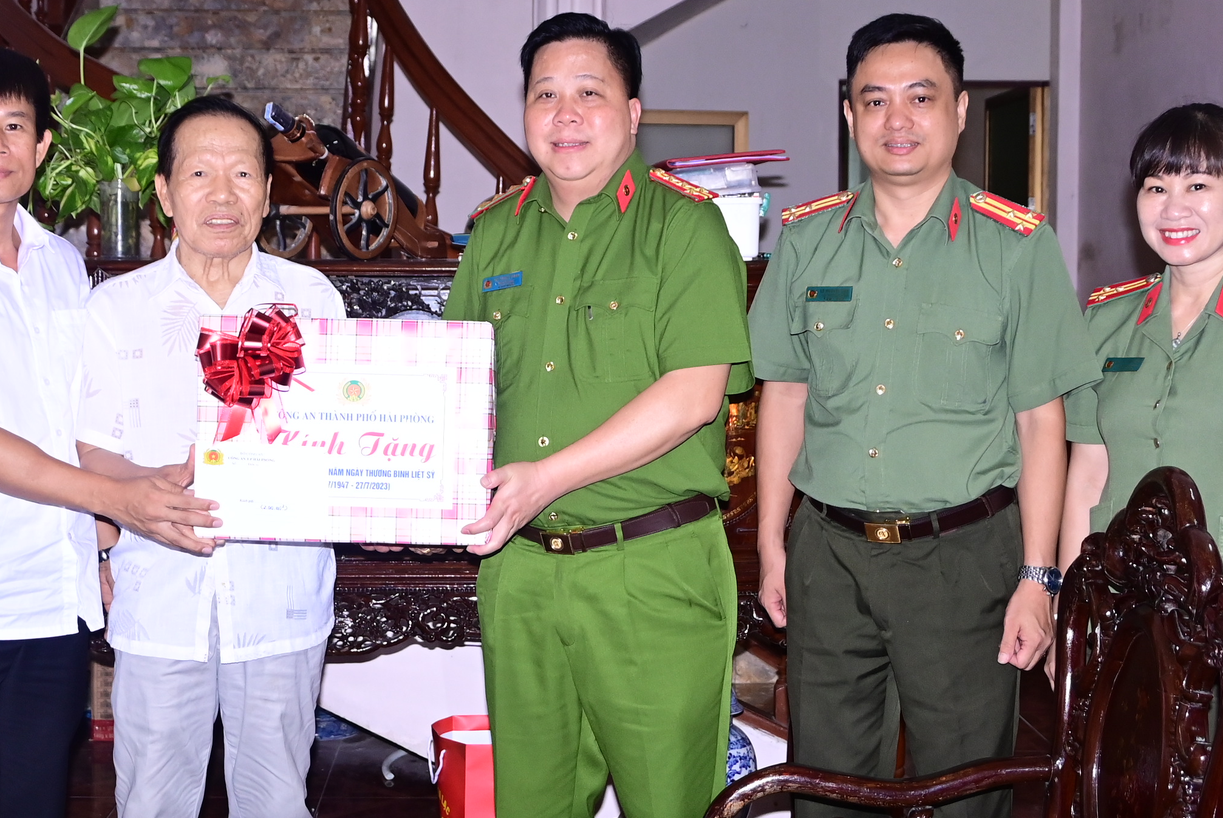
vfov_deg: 23.8
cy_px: 317
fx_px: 1938
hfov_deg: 35.0
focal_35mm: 57
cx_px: 547
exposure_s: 1/200
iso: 1000
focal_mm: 26
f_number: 4
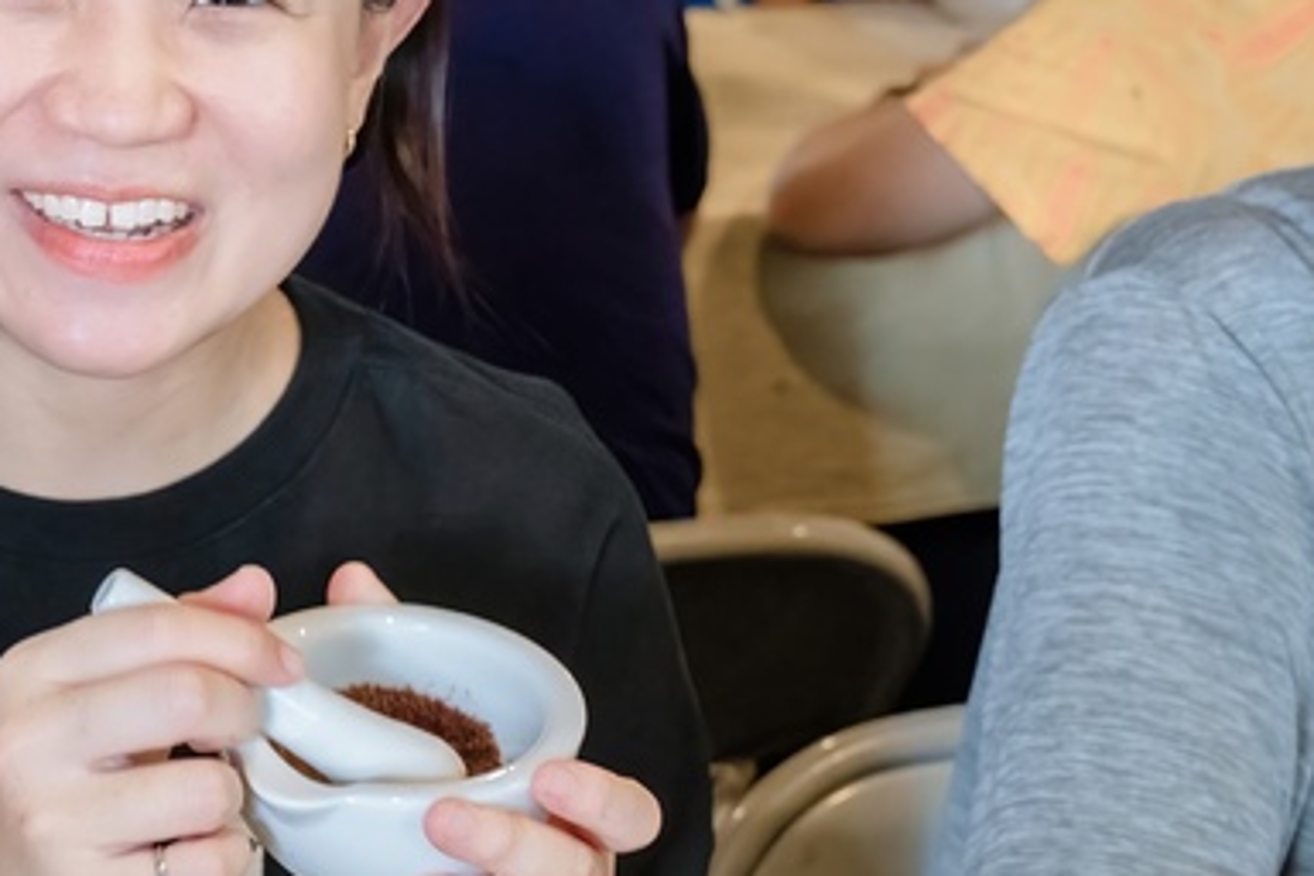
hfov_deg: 21.0
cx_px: 660
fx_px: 3540
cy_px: 616
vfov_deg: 14.1
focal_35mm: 97
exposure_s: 1/125
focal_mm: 31
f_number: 4.5
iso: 8000
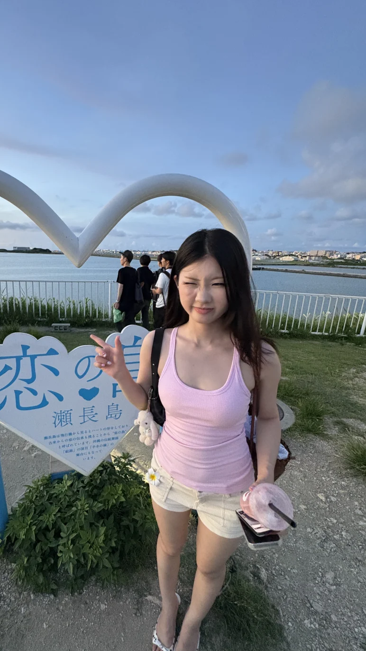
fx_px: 276
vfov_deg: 99.4
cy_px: 333
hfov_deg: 64.9
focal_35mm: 16
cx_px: 116
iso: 640
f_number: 2.2
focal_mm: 2.22
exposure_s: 1/60
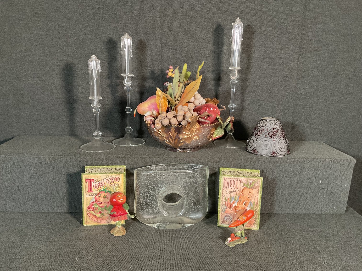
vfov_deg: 48.2
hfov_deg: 61.7
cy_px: 136
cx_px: 181
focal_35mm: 29
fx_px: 303
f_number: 1.8
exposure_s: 1/60
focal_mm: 3
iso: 160
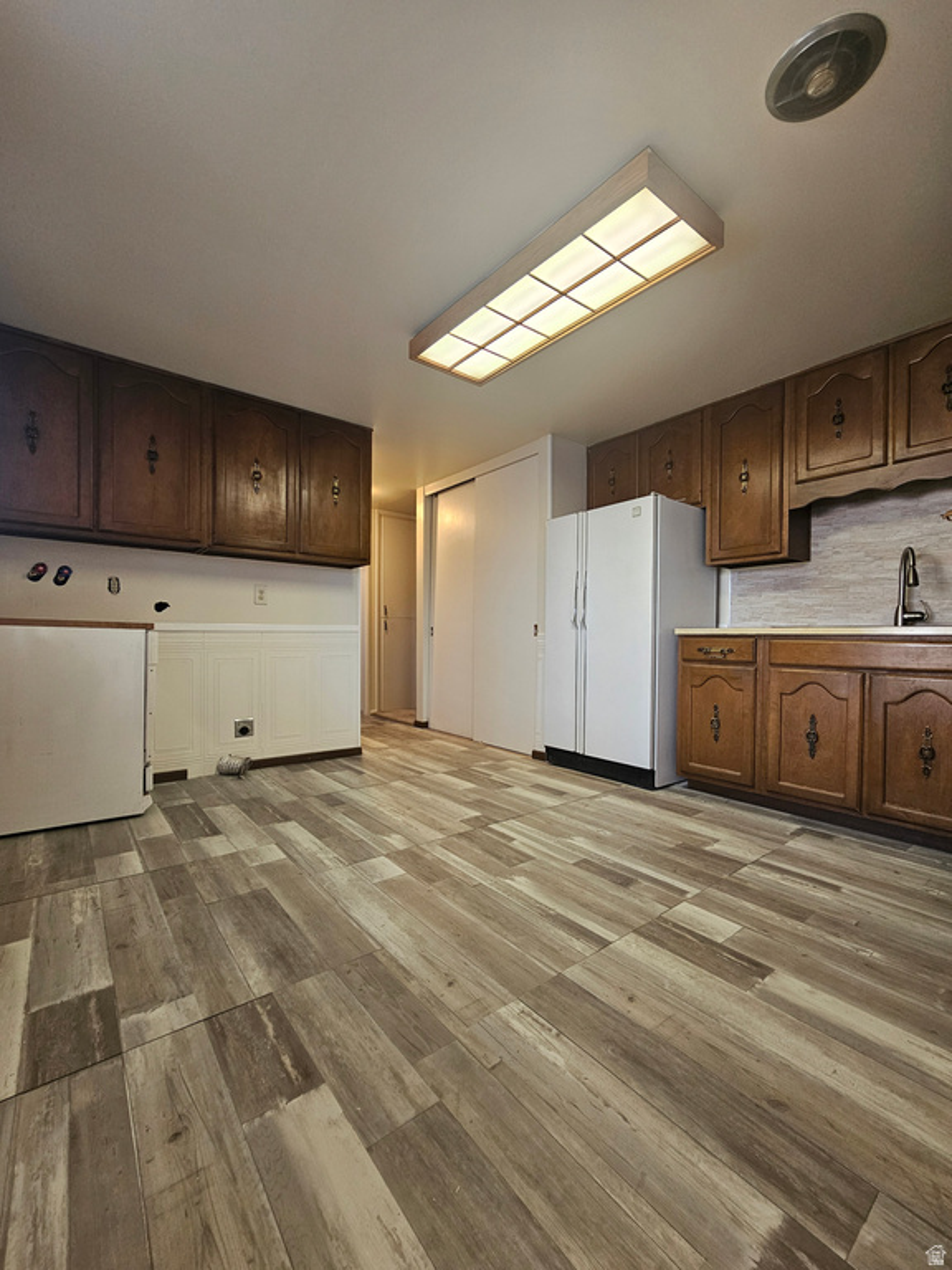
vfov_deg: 106.2
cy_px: 635
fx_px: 477
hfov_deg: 89.9
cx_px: 476
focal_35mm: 13
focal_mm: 2.2
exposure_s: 1/60
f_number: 2.2
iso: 160
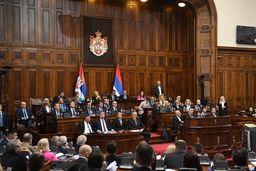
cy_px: 86
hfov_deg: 39.6
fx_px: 356
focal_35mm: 50
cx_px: 128
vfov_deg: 27.0
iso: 3200
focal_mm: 50
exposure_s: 1/400
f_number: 4
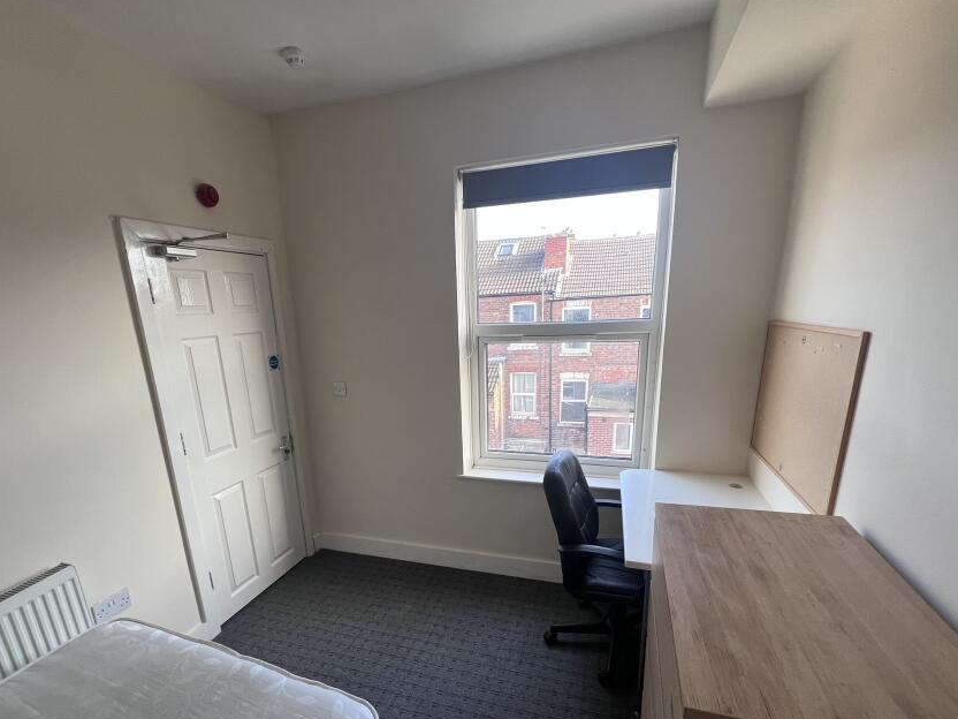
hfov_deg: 94.4
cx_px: 453
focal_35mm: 16
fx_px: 443
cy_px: 438
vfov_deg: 77.1
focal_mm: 1.57
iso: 64
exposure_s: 1/100
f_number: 1.8
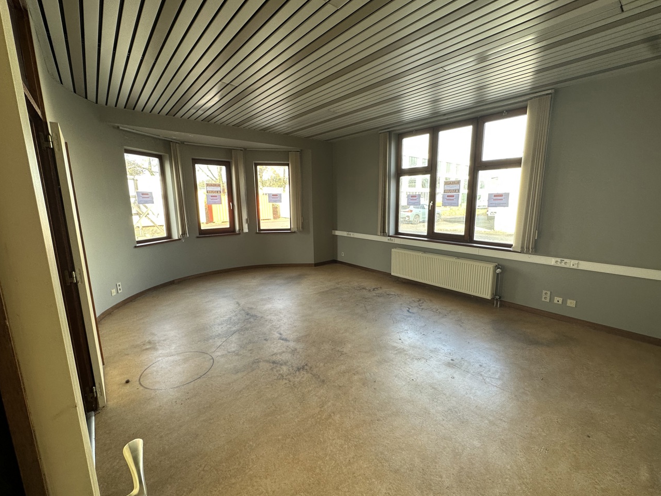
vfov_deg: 81.8
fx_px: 286
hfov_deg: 98.1
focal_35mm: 15
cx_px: 344
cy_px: 249
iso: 64
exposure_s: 1/99
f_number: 2.2
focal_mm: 2.22
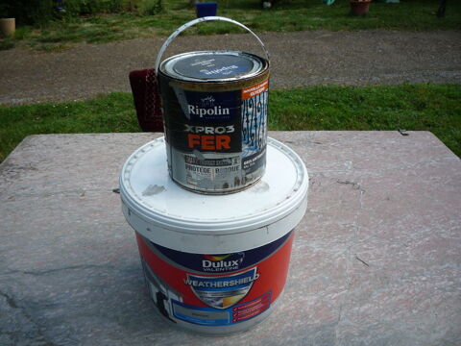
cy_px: 173
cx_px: 230
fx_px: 400
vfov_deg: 46.8
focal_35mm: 30
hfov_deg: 60.0
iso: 100
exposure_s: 1/320
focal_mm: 5.2
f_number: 4
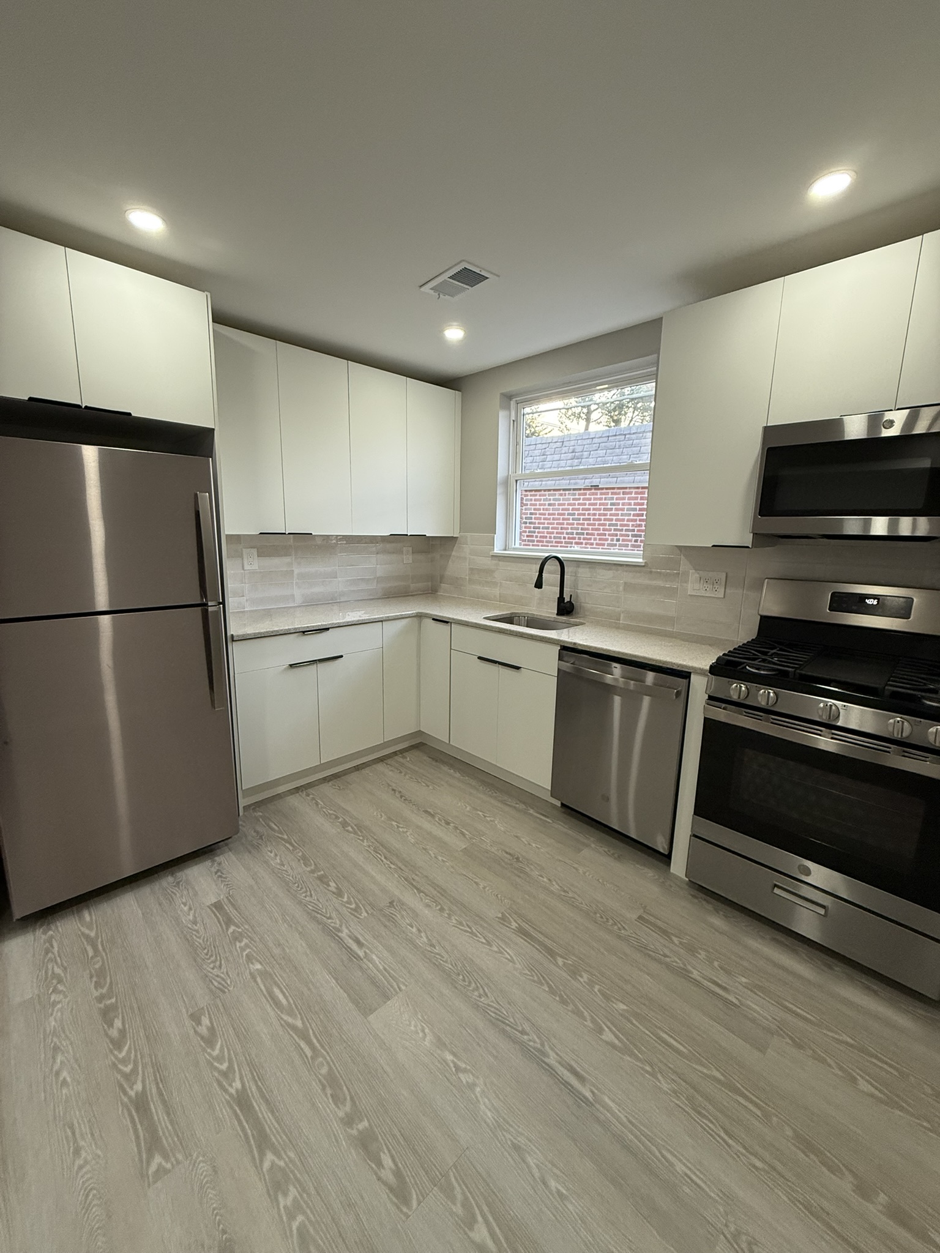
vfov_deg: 102.1
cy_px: 626
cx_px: 470
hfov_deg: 85.7
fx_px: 507
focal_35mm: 14
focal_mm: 2.22
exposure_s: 1/120
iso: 200
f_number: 2.2
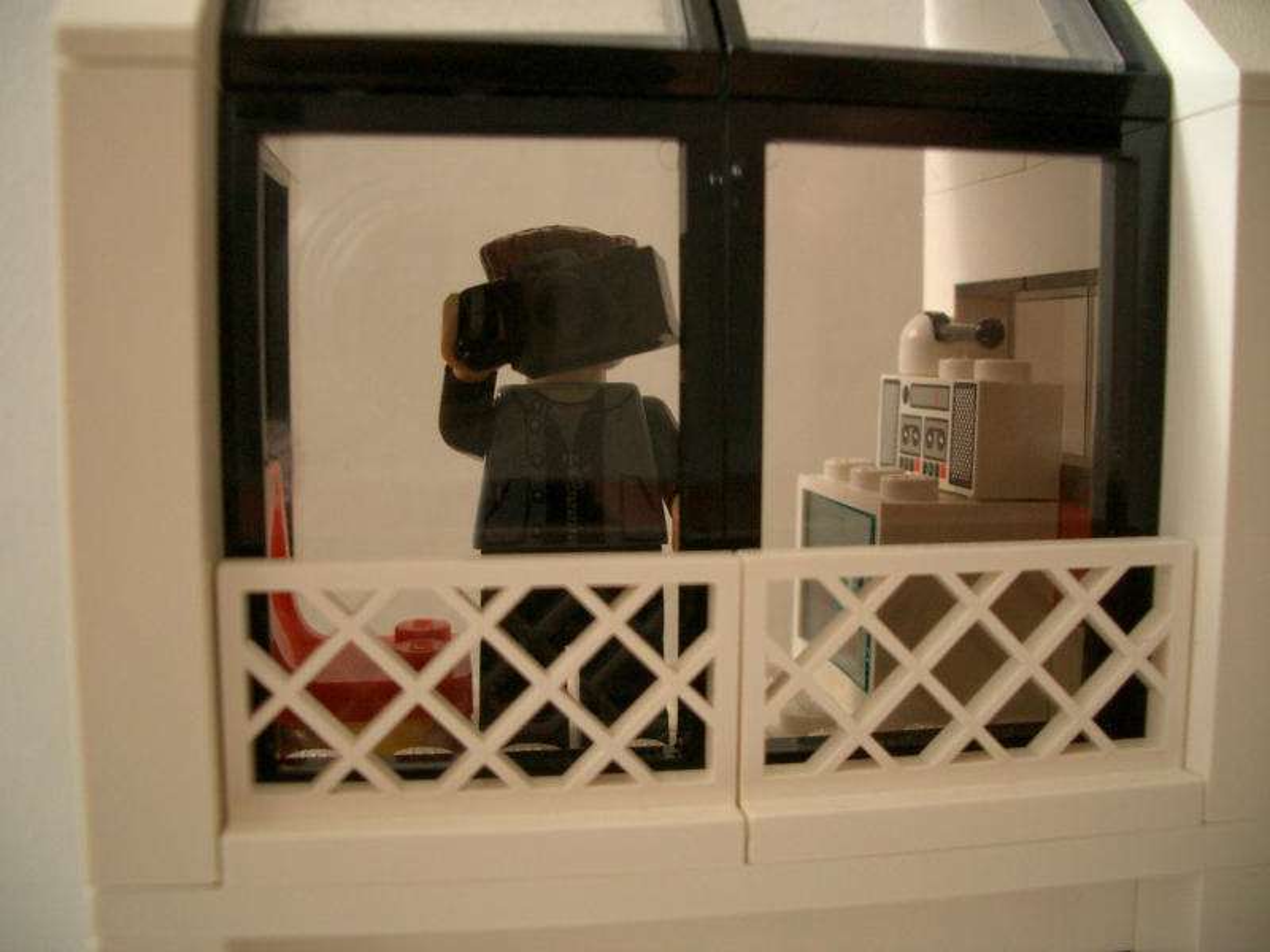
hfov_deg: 52.6
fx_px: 1284
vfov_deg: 40.7
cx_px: 635
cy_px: 476
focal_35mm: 35
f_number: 2.6
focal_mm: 5.8
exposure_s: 1/60
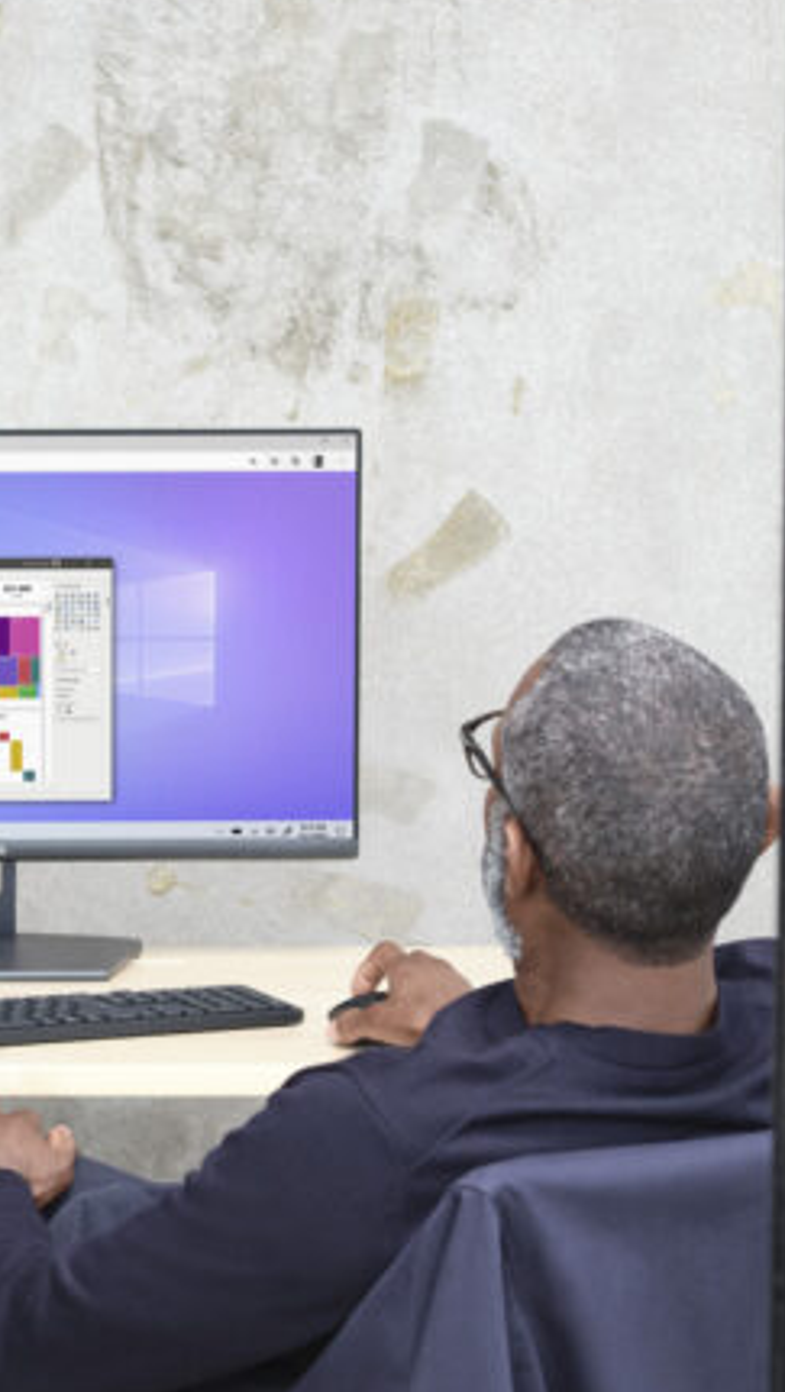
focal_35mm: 163
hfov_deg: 7.4
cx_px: -81
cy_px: 753
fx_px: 6021
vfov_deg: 13.2
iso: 1600
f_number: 5.6
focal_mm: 80
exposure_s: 1/160
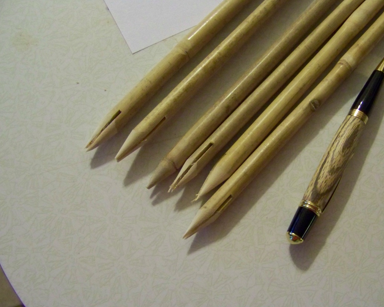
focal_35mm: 44
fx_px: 500
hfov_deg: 42.0
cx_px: 205
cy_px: 169
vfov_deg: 34.1
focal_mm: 5.85
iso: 400
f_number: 2.8
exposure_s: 1/25
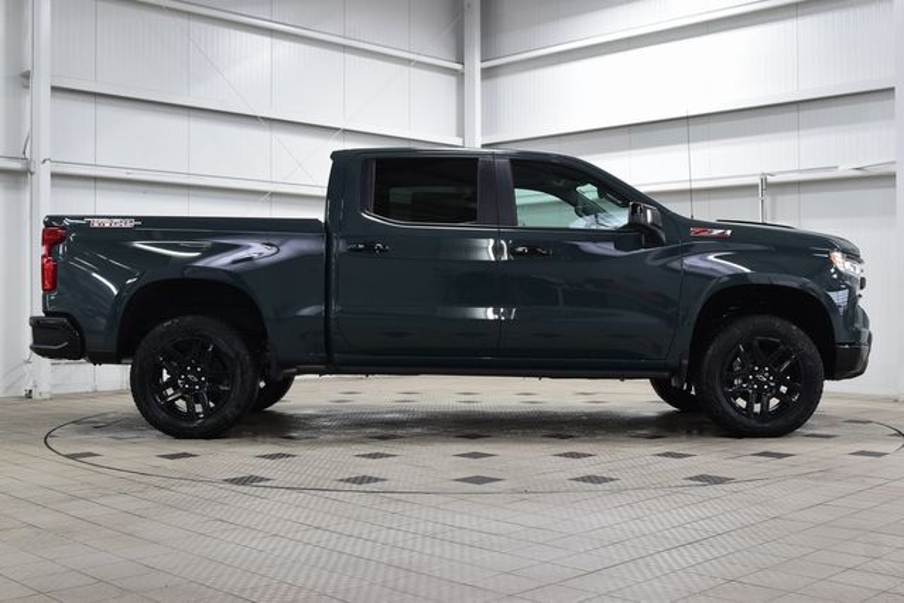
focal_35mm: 44
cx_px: 452
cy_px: 302
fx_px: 1093
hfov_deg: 45.0
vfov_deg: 30.9
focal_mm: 29
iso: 450
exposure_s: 1/15
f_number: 6.3
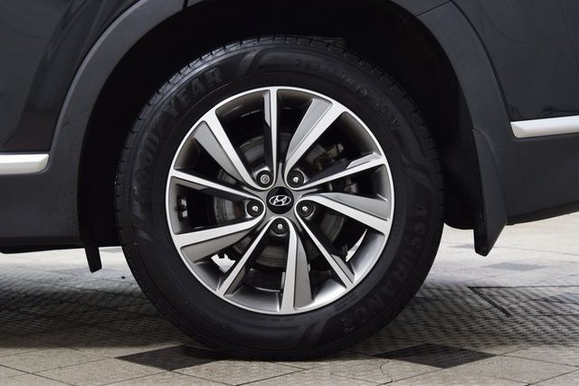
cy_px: 193
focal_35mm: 60
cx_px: 290
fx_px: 965
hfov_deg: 33.4
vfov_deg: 22.6
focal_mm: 40
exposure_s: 1/15
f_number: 6.3
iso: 1000
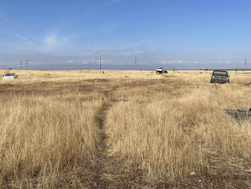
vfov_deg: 40.2
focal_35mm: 35
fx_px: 254
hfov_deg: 52.6
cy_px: 63
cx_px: 127
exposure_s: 1/5917
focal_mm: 5.1
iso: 32
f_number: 1.6
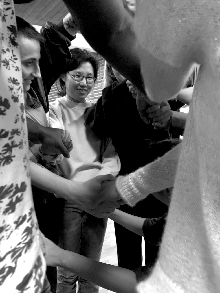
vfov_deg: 61.7
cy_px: 146
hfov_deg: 48.2
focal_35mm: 29
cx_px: 110
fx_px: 246
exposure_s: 1/17
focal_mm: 4.15
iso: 200
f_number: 2.2
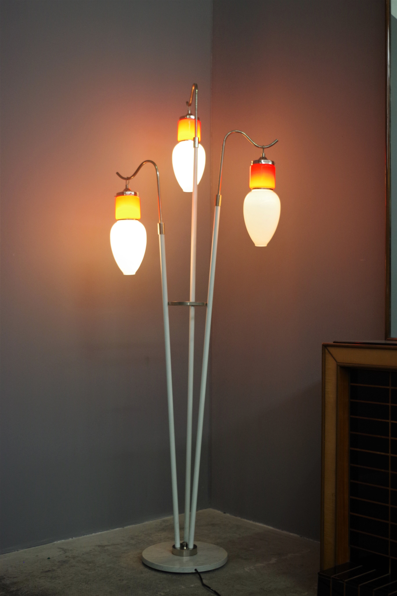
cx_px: 198
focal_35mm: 42
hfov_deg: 31.9
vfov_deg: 46.4
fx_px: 695
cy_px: 298
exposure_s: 1/60
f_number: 4
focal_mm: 28.13
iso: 800
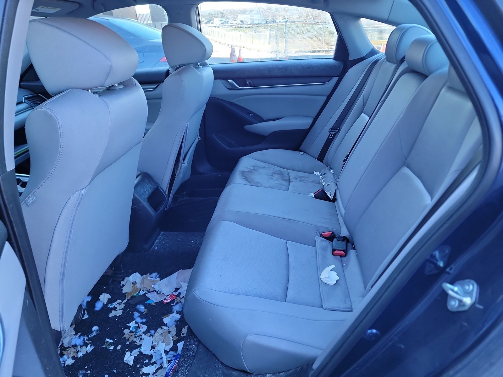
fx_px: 349
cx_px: 252
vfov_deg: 56.8
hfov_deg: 71.6
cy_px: 188
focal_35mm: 24
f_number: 1.8
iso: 165
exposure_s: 1/59
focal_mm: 6.7
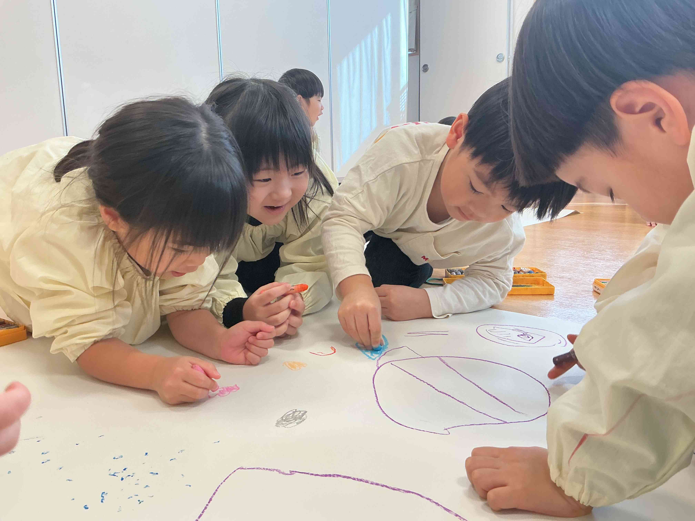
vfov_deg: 48.2
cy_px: 260
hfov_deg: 61.7
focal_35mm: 29
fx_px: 582
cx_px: 348
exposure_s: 1/120
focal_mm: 3
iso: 50
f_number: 1.8
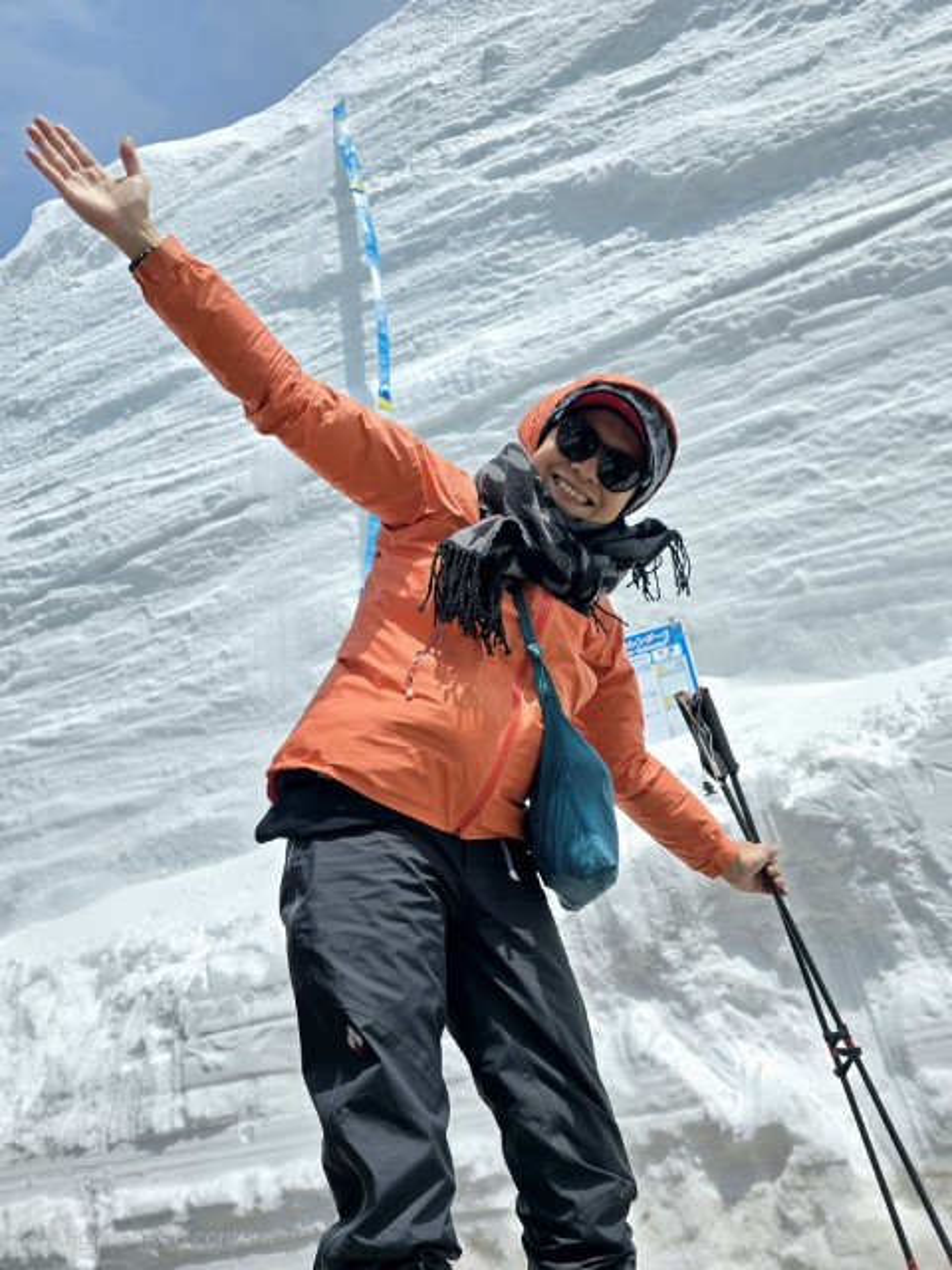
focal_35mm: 23
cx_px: 476
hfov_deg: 58.9
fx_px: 843
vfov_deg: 73.9
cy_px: 635
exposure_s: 1/2000
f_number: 1.7
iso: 12
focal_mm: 6.3
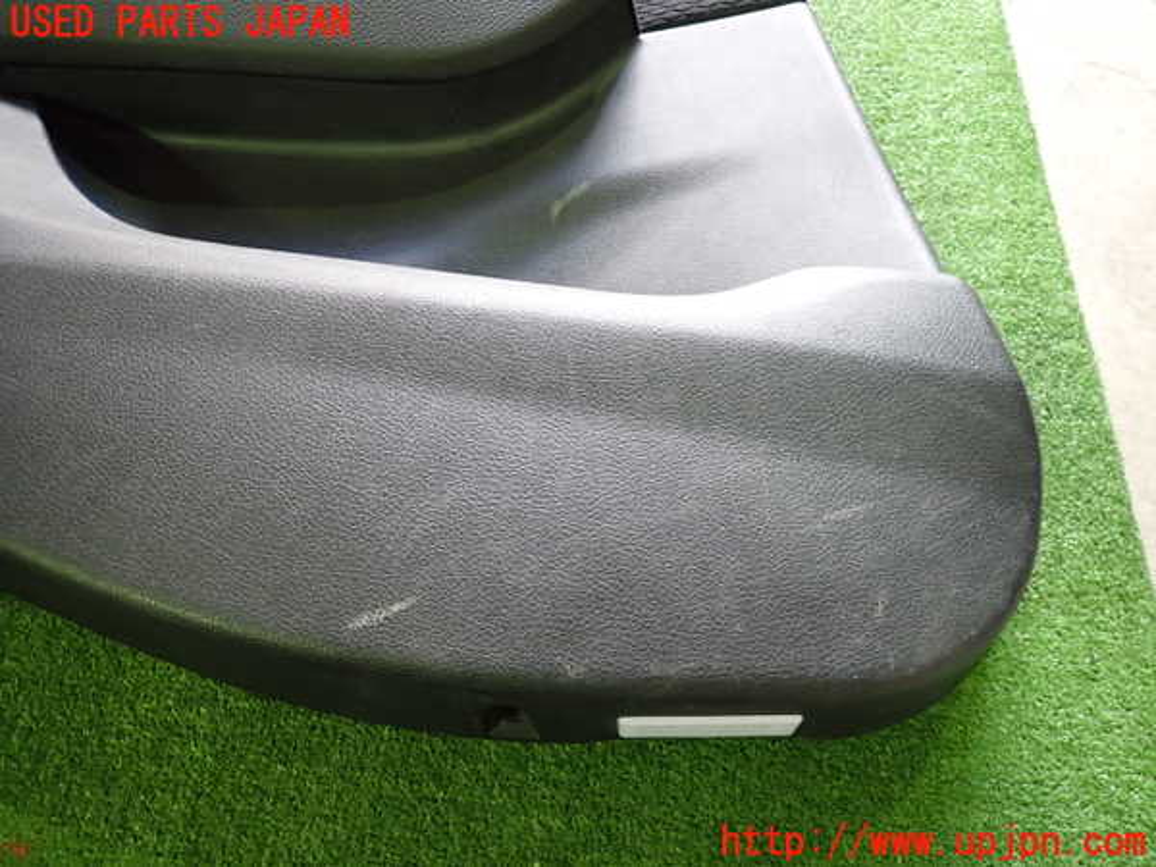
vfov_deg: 54.9
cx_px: 578
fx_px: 835
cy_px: 434
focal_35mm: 25
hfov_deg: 69.4
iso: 400
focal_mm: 4.5
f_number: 2
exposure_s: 1/30
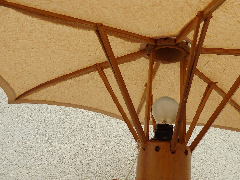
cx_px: 136
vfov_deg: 46.8
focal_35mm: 30
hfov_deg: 59.7
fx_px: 208
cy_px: 89
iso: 125
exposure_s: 1/500
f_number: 3
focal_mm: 4.5
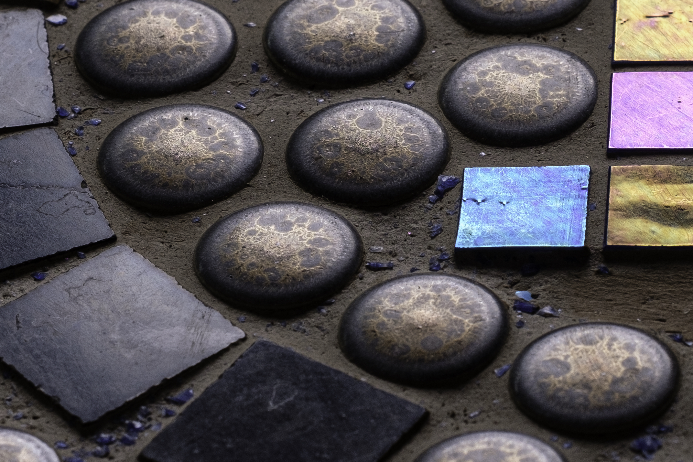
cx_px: 675
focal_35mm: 336
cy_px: 164
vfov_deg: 4.1
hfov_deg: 6.1
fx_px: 6468
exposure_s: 1/250
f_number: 9
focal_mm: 80
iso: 200
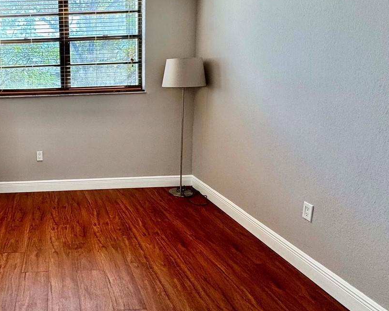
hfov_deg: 57.2
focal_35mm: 27
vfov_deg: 52.8
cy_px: 123
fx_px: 311
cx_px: 56
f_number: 2.2
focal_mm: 2.22
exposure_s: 1/120
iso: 80
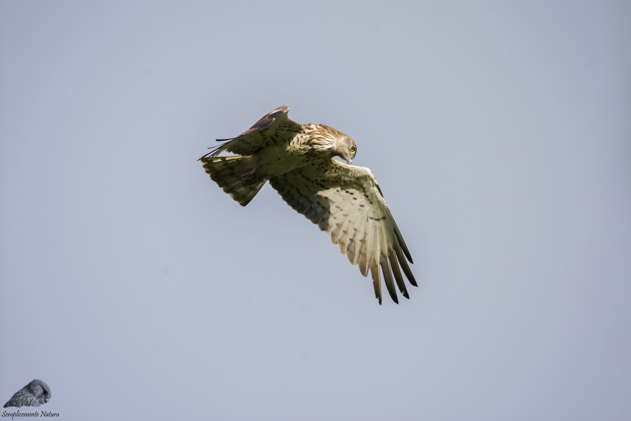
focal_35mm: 900
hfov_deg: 2.3
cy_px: 210
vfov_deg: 1.5
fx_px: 15774
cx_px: 316
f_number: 8
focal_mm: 600
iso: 400
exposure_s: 1/400
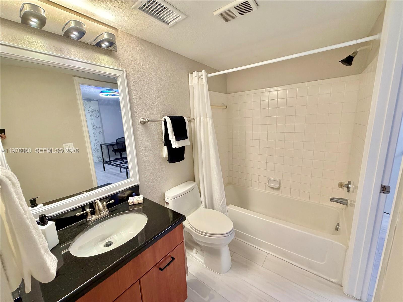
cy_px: 151
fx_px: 163
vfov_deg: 85.7
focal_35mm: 14
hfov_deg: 102.1
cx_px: 202
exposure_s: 1/60
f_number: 2.2
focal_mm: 2.22
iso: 320
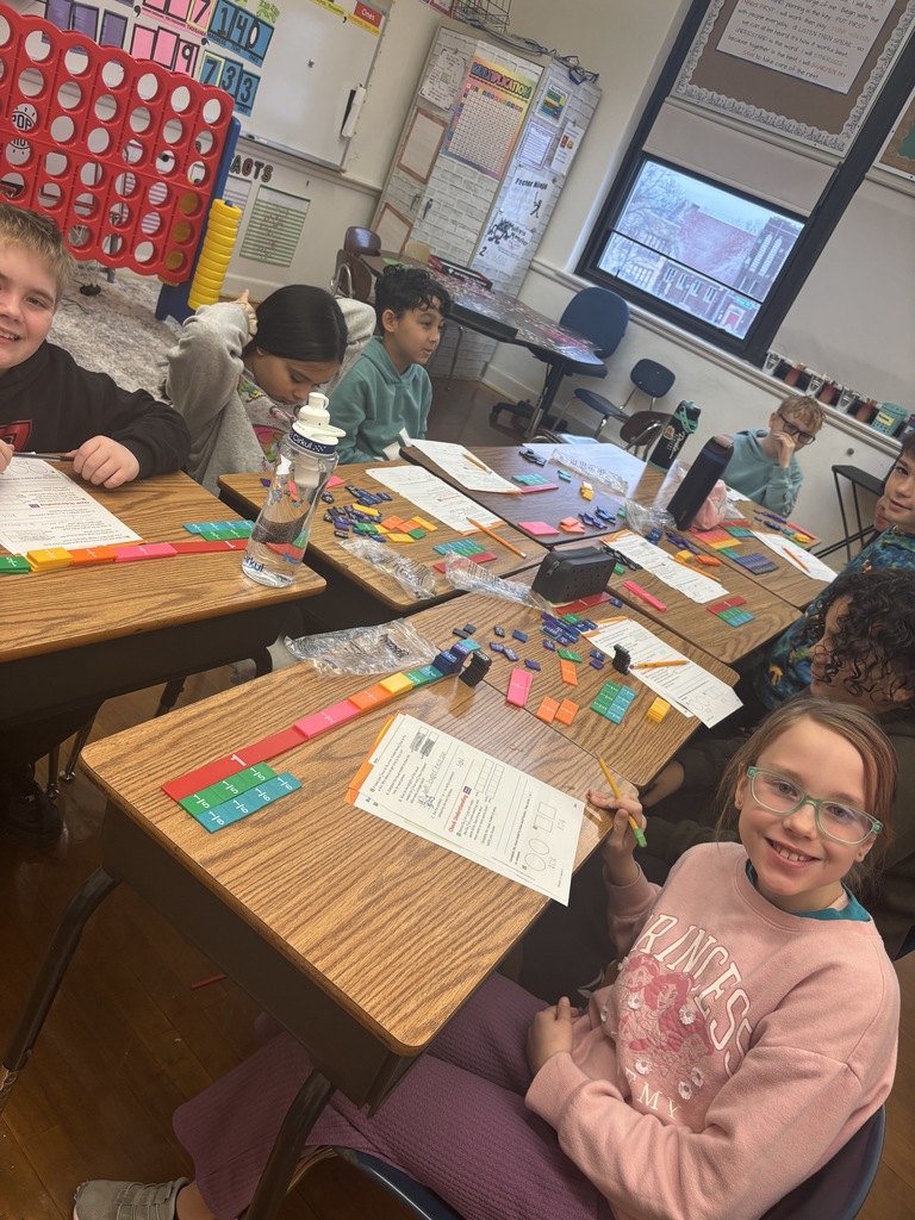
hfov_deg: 53.1
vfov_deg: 67.3
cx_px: 458
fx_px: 916
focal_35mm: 26
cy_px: 610
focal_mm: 5.96
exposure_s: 1/120
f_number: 1.6
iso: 100
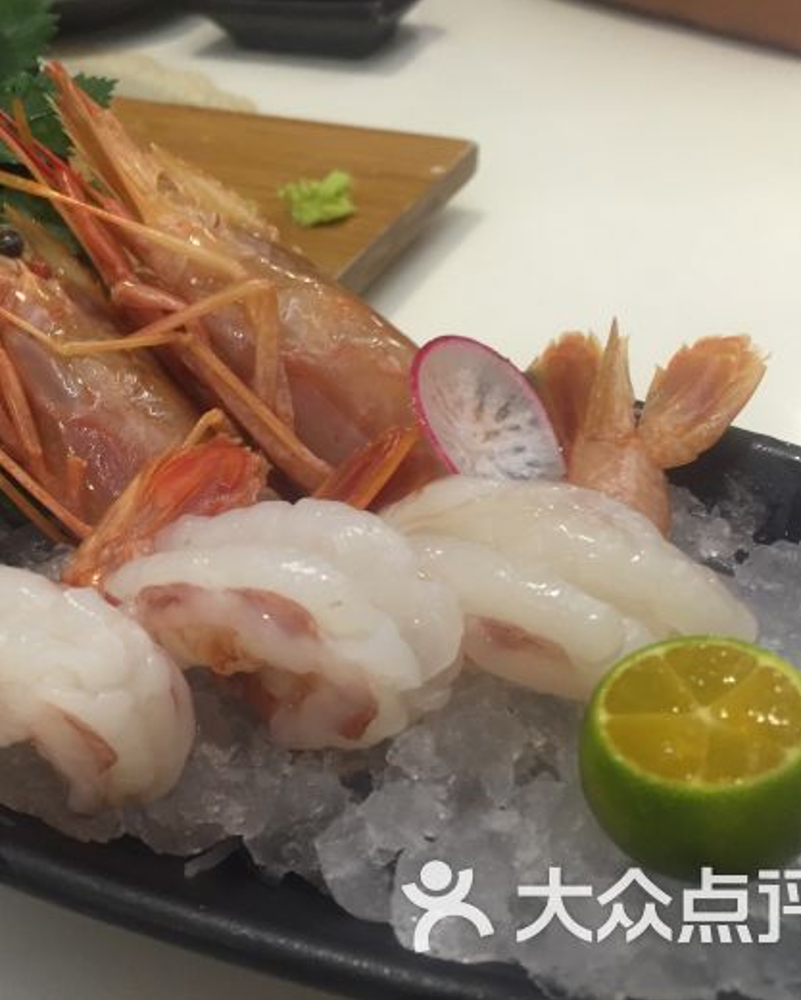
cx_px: 211
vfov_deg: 47.9
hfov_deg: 38.3
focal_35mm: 38
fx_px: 1126
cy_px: 502
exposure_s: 1/33
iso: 125
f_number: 2.2
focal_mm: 4.15
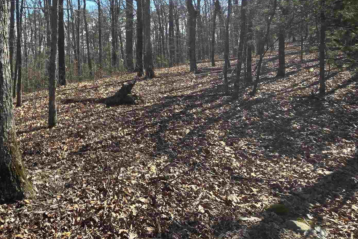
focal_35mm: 30
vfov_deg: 41.2
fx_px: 298
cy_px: 38
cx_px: 45
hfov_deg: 54.9
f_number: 2.2
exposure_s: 1/1013
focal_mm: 2.2
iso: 50
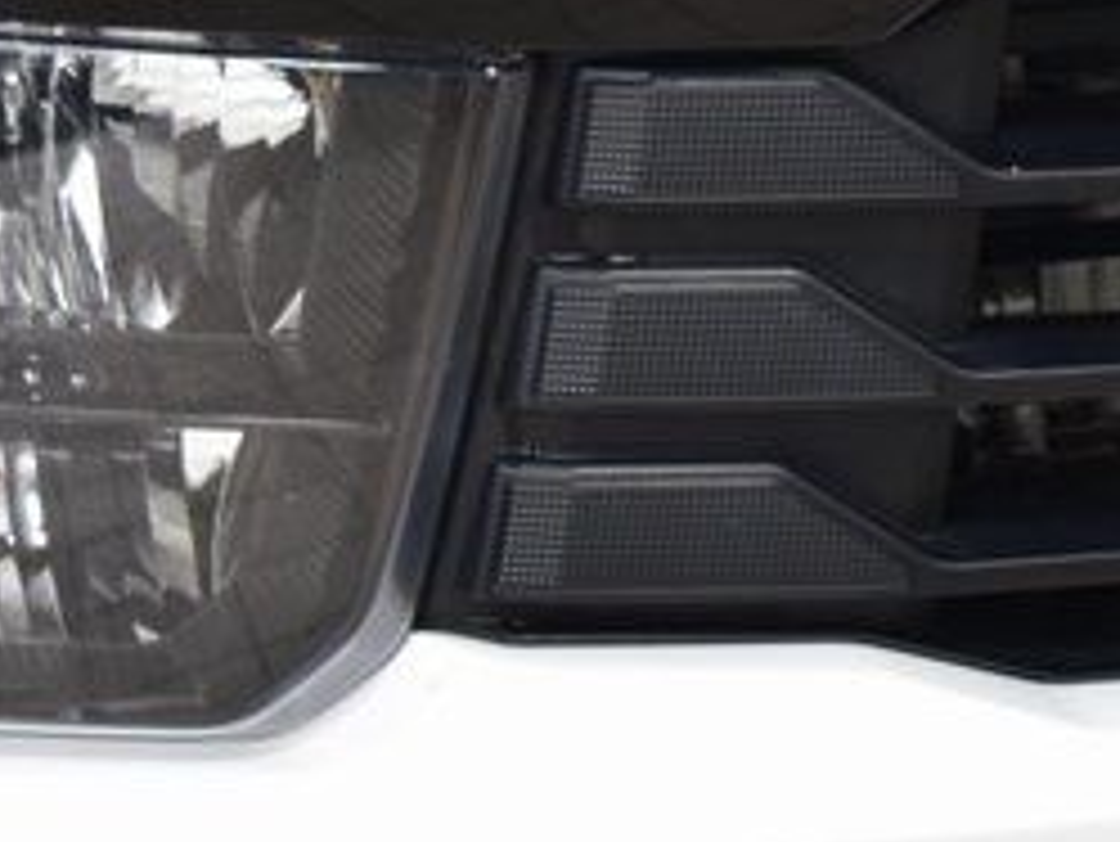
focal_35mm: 184
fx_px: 5955
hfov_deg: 10.4
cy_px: 565
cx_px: 1714
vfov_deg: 8.1
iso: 500
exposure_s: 1/15
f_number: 6.3
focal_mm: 31
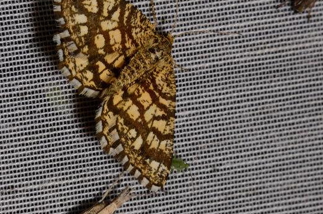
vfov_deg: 7.0
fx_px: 1744
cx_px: 116
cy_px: 58
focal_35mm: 195
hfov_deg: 10.6
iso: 100
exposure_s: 1/60
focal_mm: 85
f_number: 25
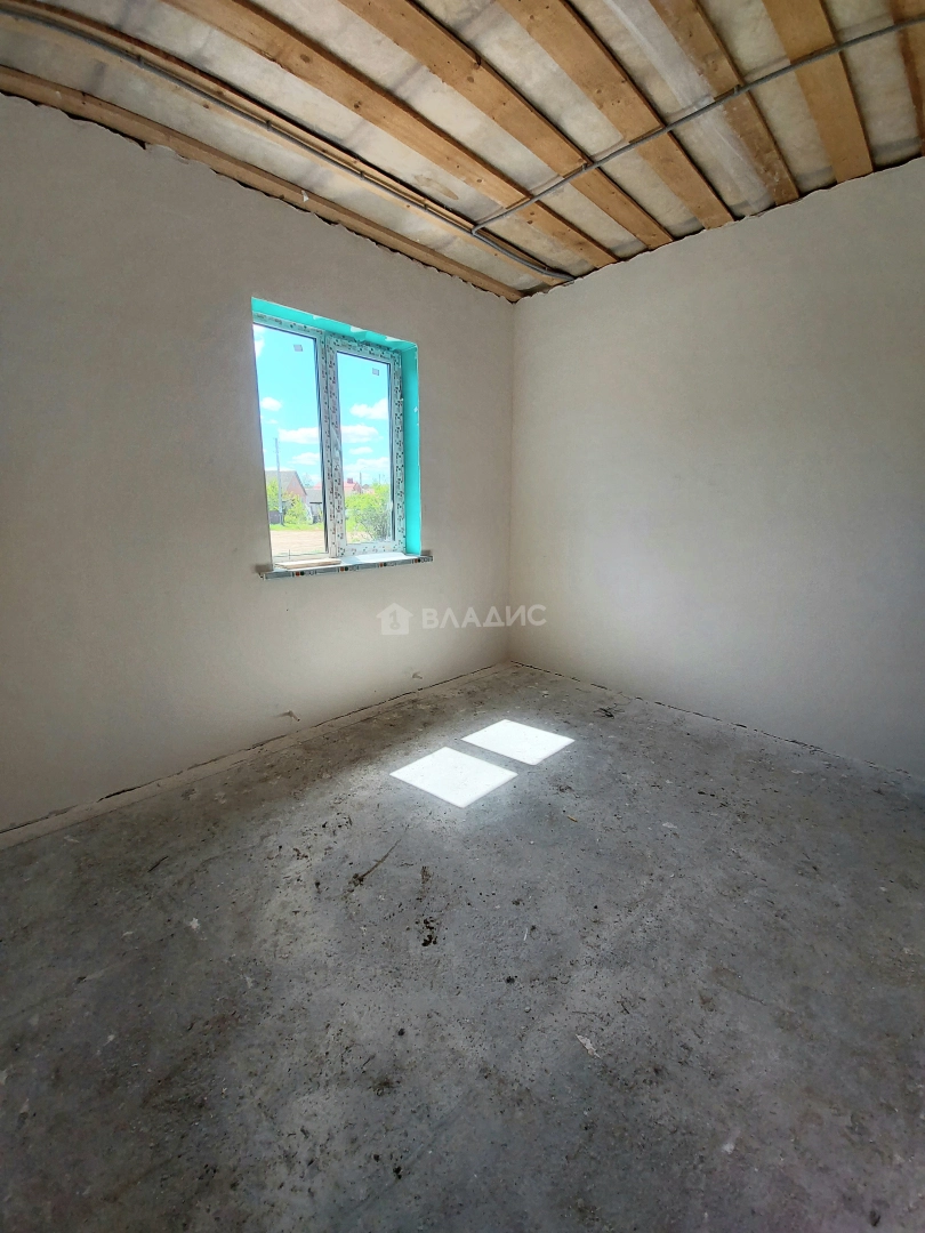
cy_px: 616
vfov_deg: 106.2
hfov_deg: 89.9
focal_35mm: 13
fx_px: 463
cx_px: 462
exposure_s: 1/233
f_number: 2.2
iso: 50
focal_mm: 1.74
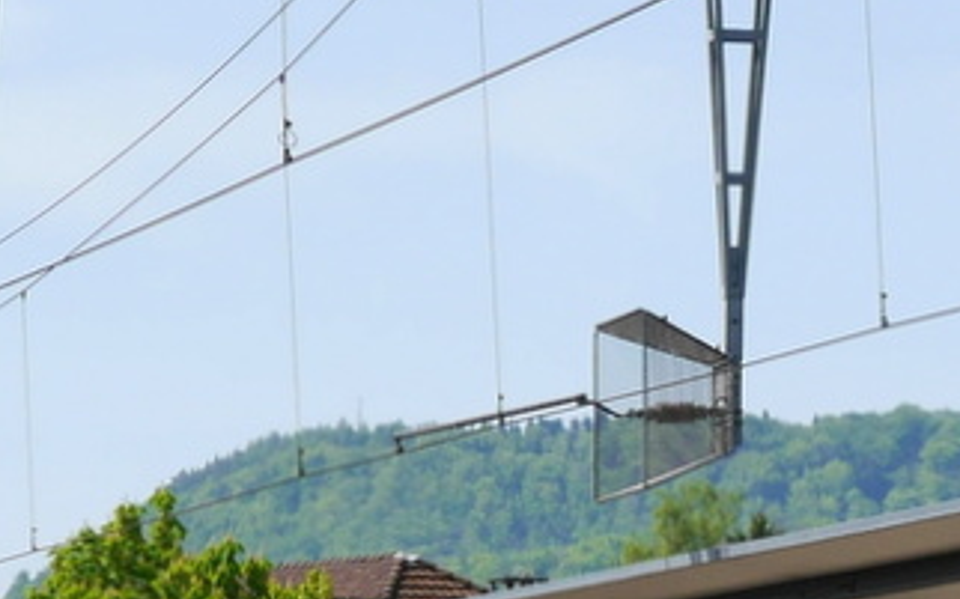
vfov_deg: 4.4
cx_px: -89
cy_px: 943
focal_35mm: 297
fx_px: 7768
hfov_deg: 7.0
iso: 160
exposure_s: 1/400
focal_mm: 45
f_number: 6.3
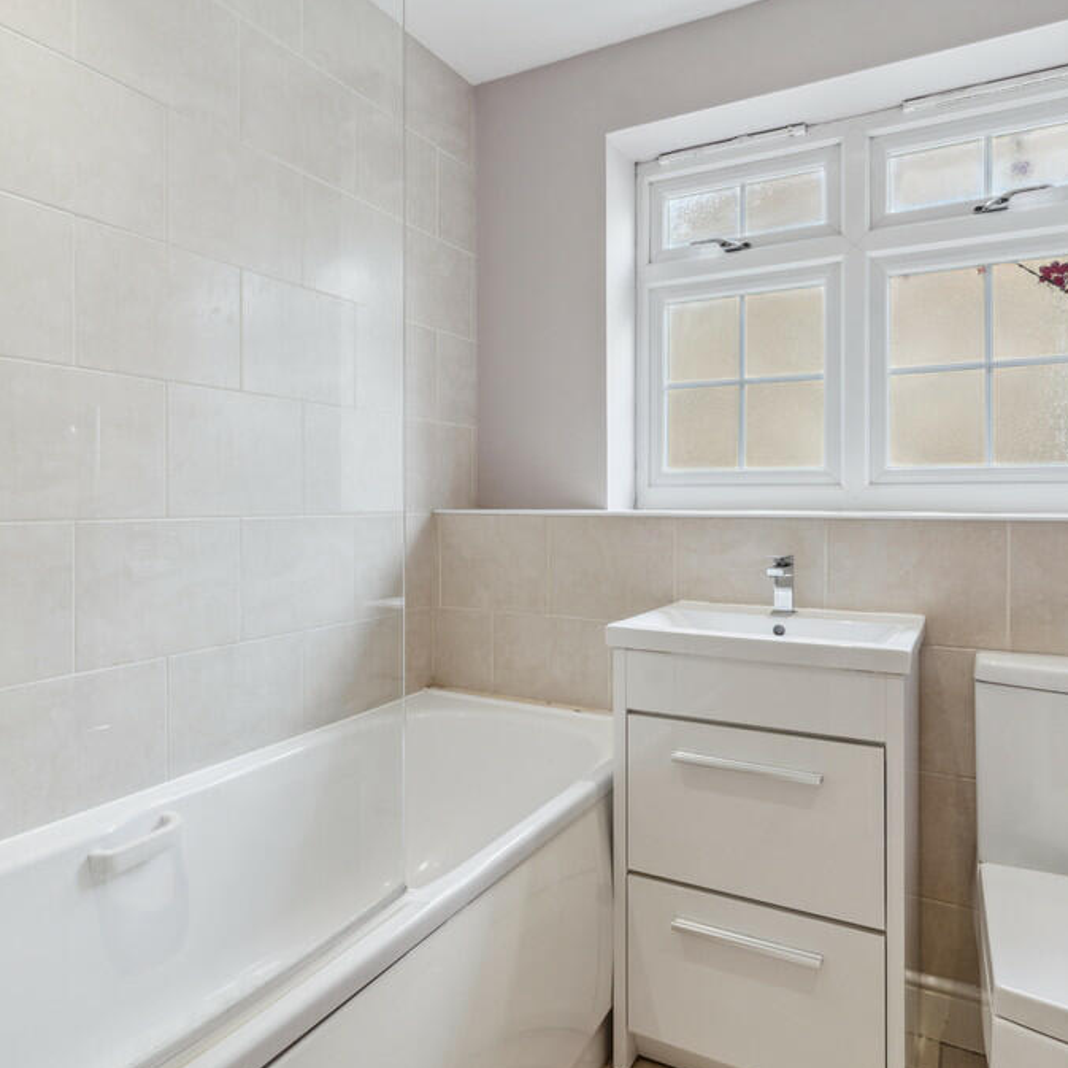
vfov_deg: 69.6
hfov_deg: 69.6
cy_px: 539
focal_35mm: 22
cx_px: 544
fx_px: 768
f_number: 6.3
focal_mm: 17
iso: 800
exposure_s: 1/25
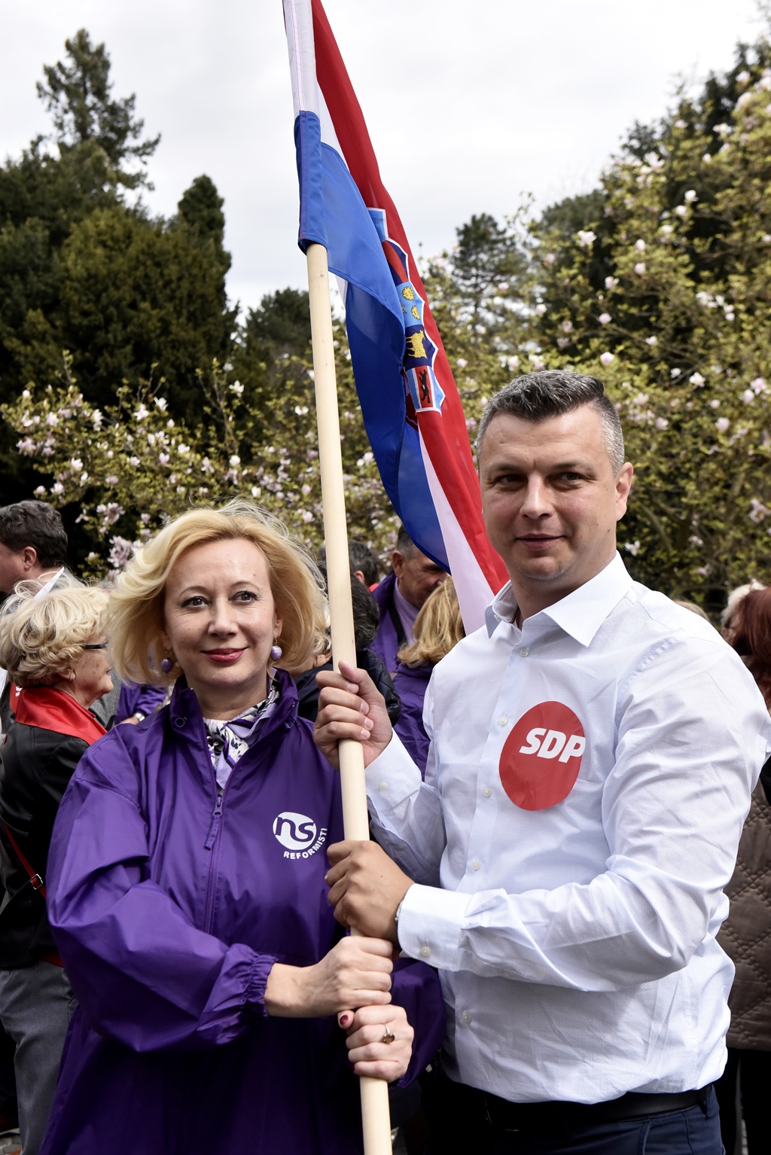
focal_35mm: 52
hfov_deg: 26.0
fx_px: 1669
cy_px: 578
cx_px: 386
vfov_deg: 38.2
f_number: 7.1
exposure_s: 1/4000
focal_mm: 52
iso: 2200
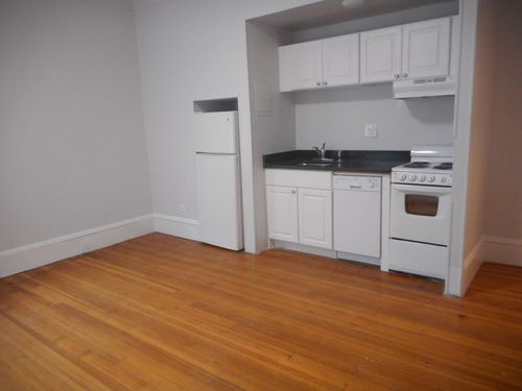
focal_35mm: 25
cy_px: 196
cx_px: 261
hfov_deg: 69.4
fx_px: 377
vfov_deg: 54.9
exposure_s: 1/20
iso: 400
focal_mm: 4.5
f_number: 3.7
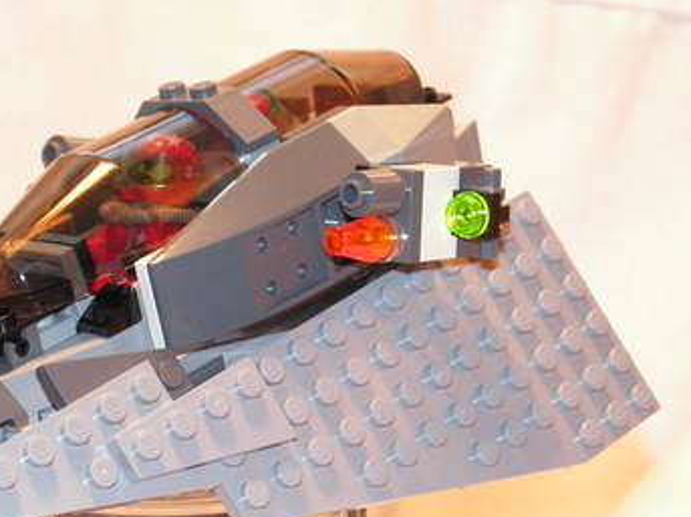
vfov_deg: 12.9
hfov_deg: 17.0
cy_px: 352
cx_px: 189
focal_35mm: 115
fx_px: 2295
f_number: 3.3
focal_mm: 12.9
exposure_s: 1/80
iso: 200
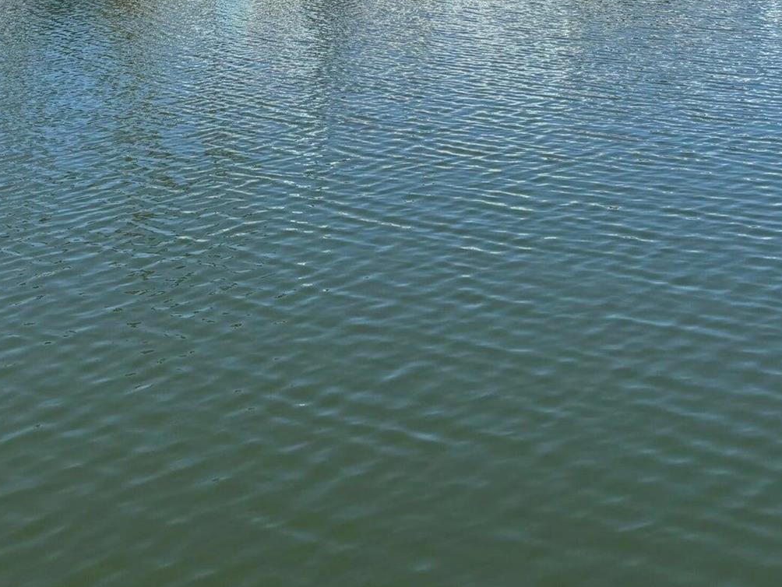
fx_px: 1198
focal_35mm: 53
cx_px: 331
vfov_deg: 26.1
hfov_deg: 36.1
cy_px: -4
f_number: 1.6
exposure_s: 1/3106
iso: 50
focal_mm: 5.96
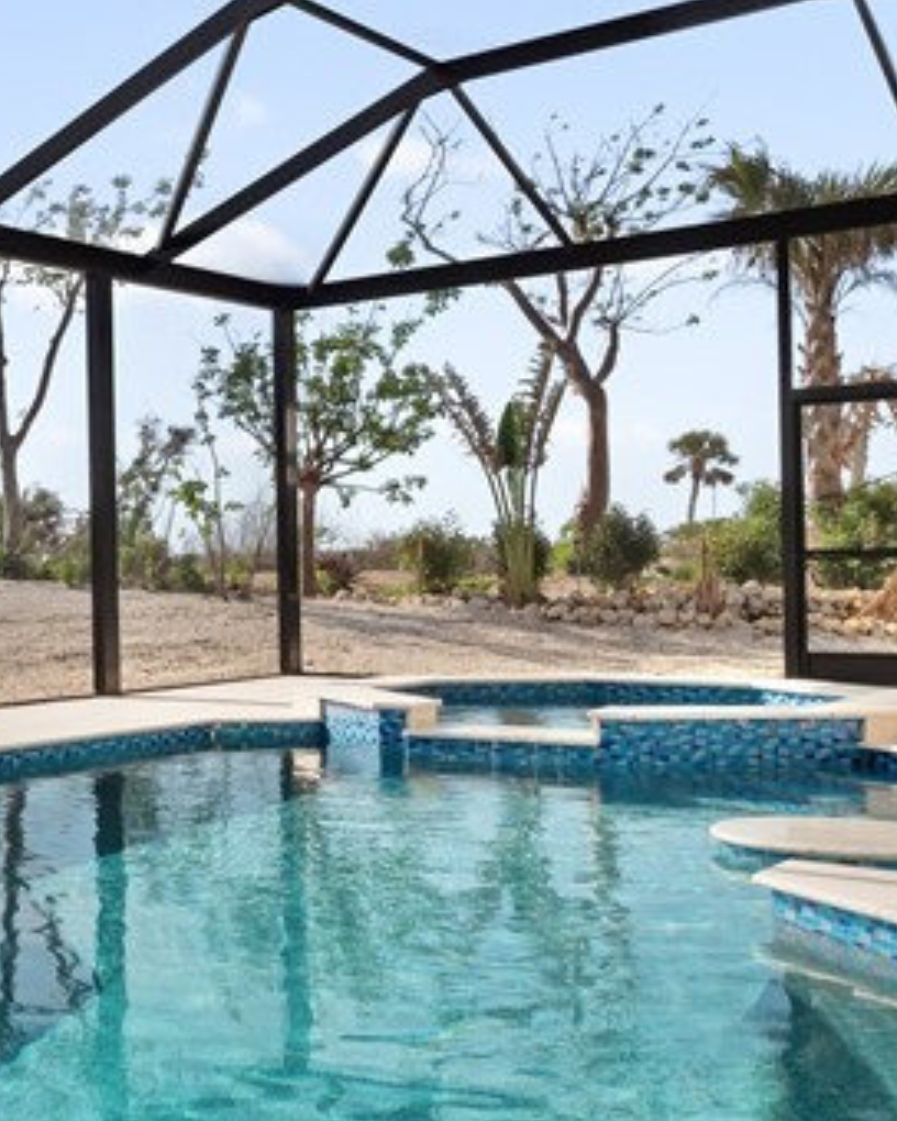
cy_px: 603
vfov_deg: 39.5
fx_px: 1560
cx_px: -257
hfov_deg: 27.1
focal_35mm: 47
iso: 200
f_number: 7.1
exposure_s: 1/400
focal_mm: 8
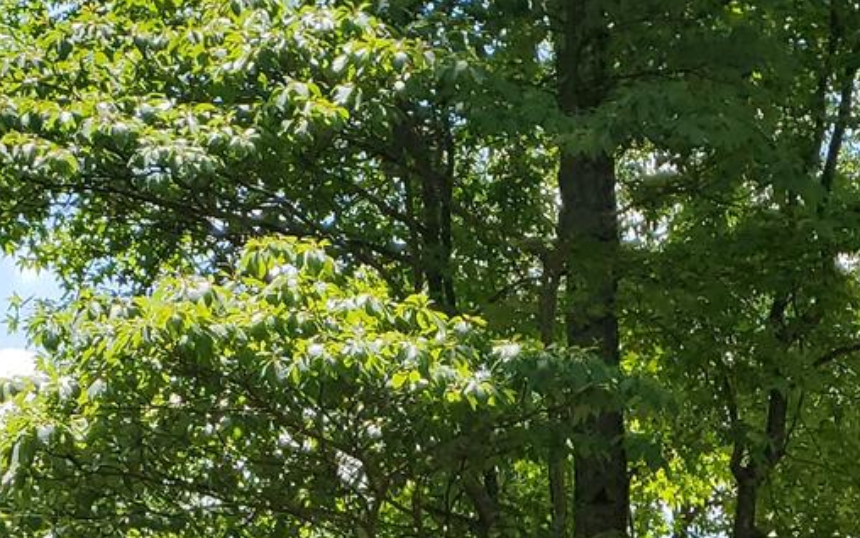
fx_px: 2603
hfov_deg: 18.5
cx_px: 765
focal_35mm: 111
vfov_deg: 10.5
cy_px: 1189
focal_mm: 4.3
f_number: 1.5
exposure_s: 1/1751
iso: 50
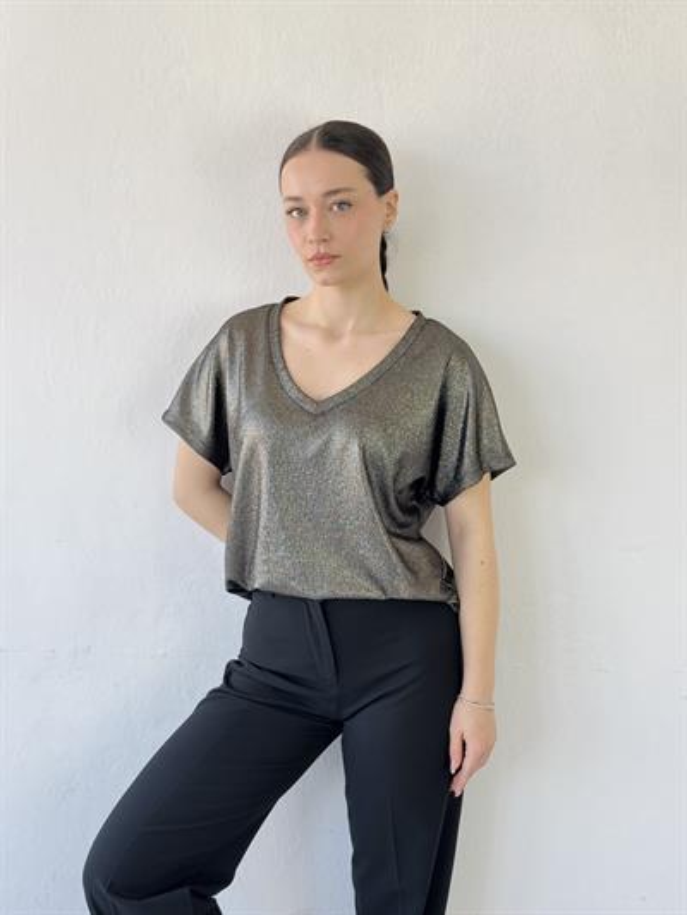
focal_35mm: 48
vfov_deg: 39.6
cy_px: 458
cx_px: 344
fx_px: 1270
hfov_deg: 30.3
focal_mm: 6.76
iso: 80
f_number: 1.78
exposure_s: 1/100
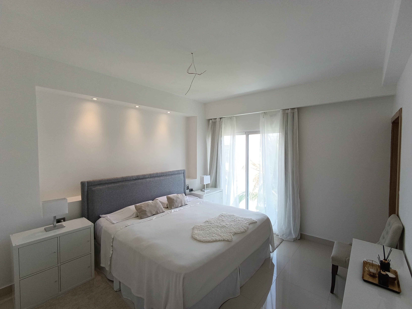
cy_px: 154
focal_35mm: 16
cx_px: 206
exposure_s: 1/100
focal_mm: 1.65
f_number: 2.2
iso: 64
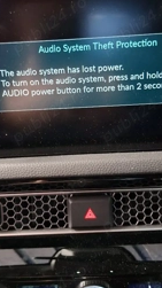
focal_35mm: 40
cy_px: 129
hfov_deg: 29.7
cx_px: 72
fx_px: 306
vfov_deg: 50.4
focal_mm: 5.54
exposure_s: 1/25
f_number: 1.8
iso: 500
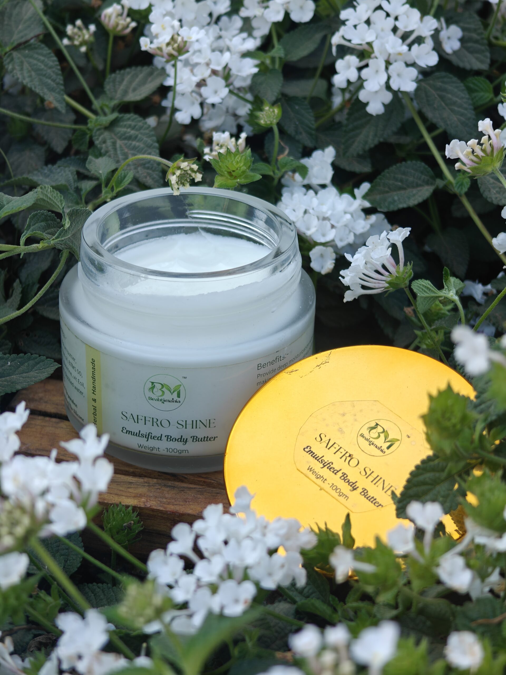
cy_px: 338
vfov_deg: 27.8
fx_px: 1364
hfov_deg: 21.0
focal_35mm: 70
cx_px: 253
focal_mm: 13.3
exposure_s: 1/218
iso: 50
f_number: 4.5
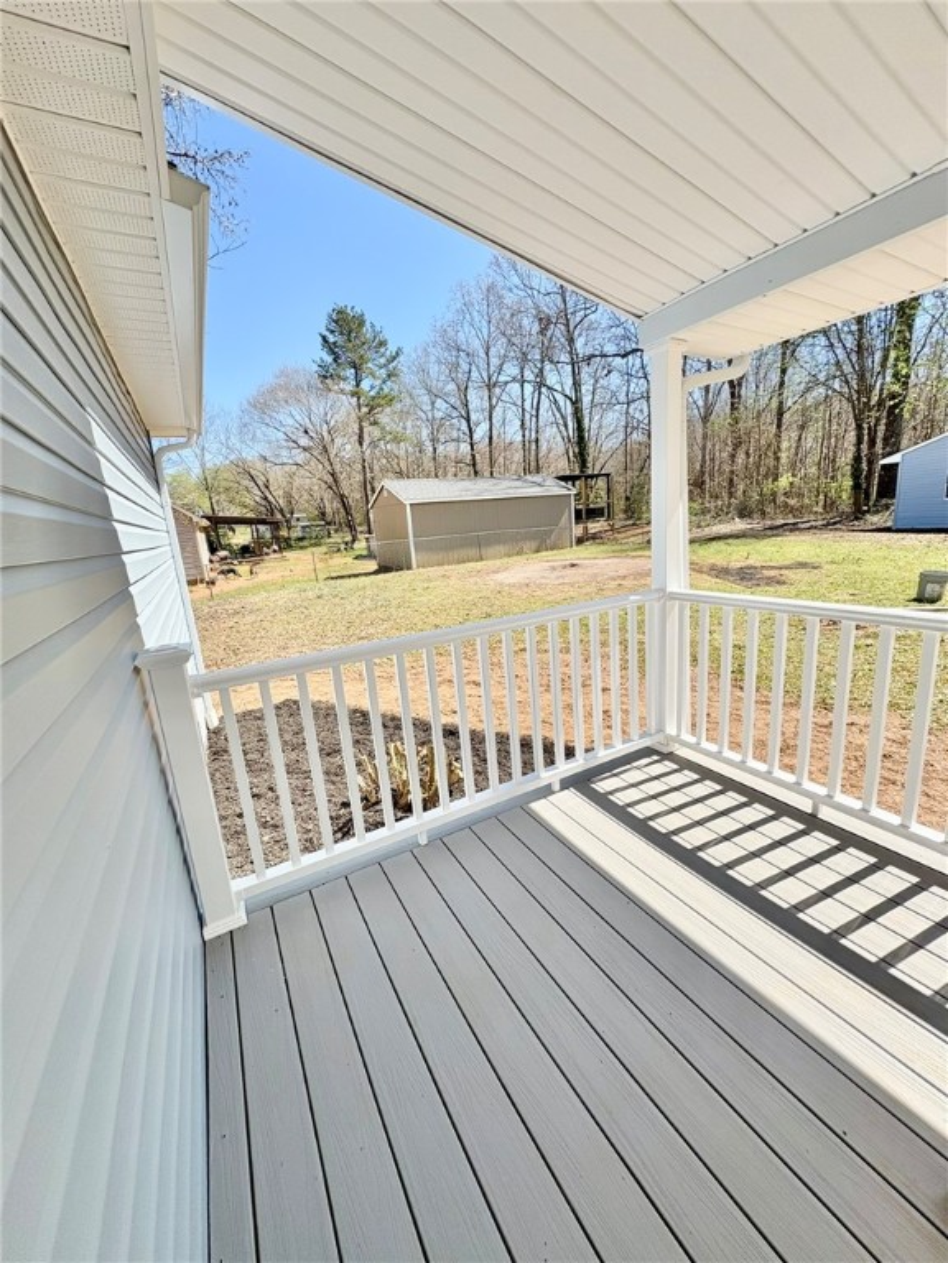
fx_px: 511
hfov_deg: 85.7
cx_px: 474
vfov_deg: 102.1
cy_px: 632
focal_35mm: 14
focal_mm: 2.22
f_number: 2.2
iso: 40
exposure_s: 1/1236
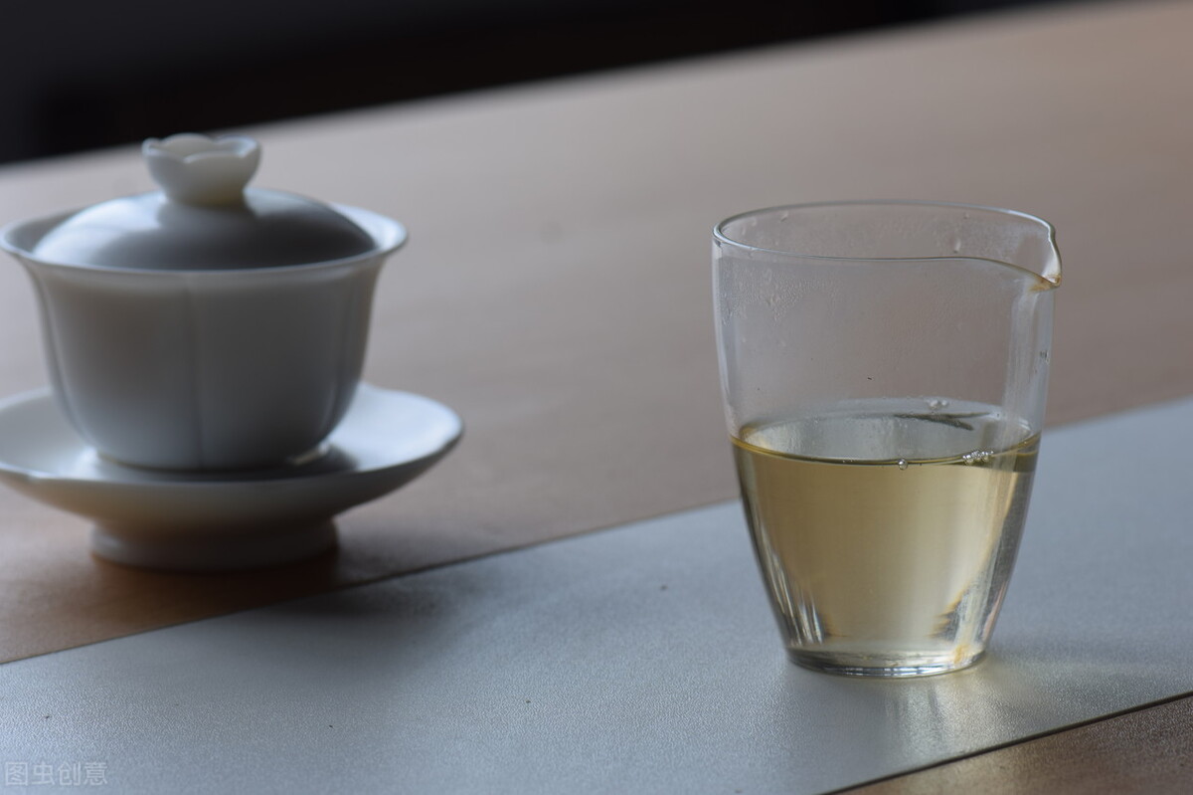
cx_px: 596
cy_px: 398
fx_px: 5217
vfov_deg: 8.7
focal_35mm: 158
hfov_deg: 13.0
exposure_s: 1/90
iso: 100
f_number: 8
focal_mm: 105
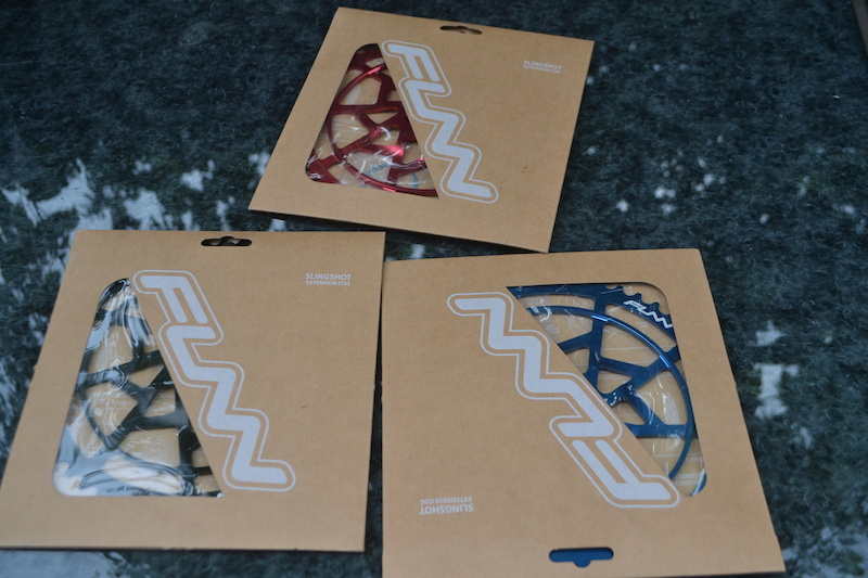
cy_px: 289
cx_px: 434
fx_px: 1012
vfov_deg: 31.9
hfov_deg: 46.4
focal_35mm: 42
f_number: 5.6
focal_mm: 28
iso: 110
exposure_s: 1/125
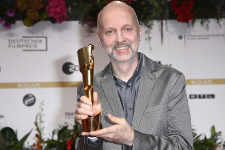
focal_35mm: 94
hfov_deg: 21.7
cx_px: 125
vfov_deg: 14.6
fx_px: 587
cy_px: 78
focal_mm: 82
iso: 500
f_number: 5.6
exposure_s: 1/250
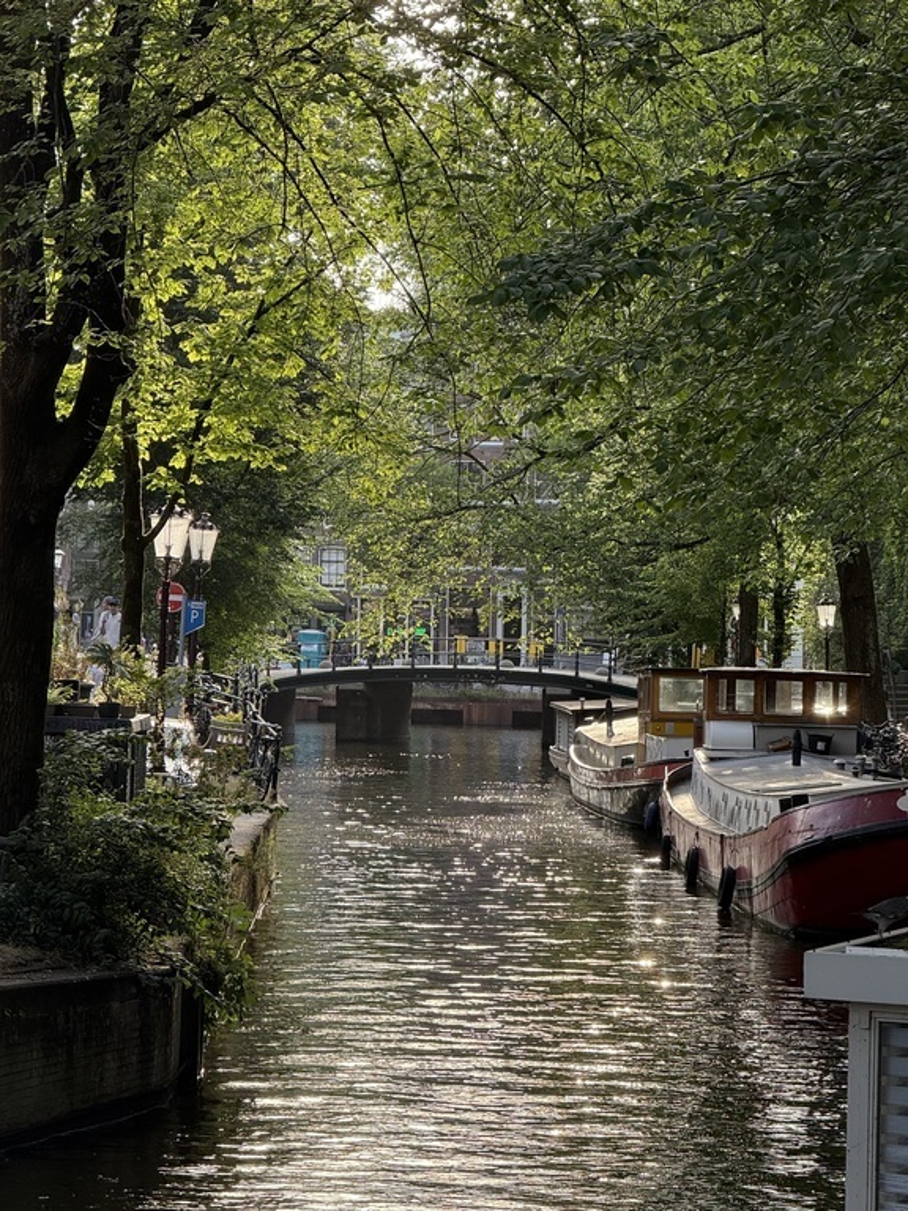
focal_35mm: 120
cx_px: 454
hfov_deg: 12.3
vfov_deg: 16.4
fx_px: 4197
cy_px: 606
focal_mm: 15.66
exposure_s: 1/187
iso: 50
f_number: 2.8
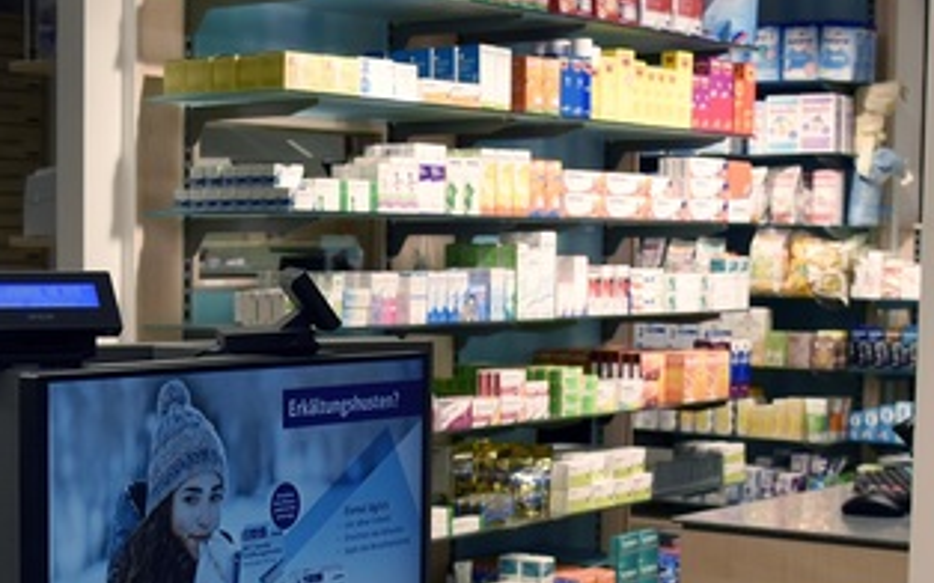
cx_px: 193
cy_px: 436
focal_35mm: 78
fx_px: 1985
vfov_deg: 16.6
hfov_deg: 26.0
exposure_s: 1/100
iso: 400
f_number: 7.1
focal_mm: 24
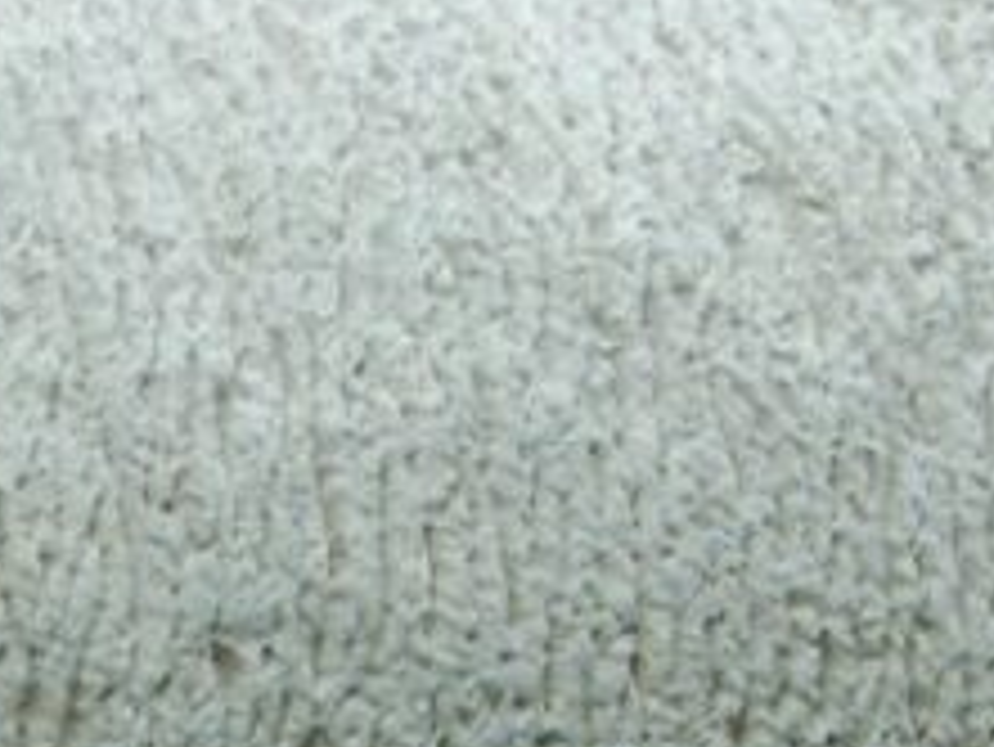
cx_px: 45
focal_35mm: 895
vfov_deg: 1.7
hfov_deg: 2.2
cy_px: 1134
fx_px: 25714
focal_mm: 30.3
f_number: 5.7
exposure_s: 1/100
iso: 125
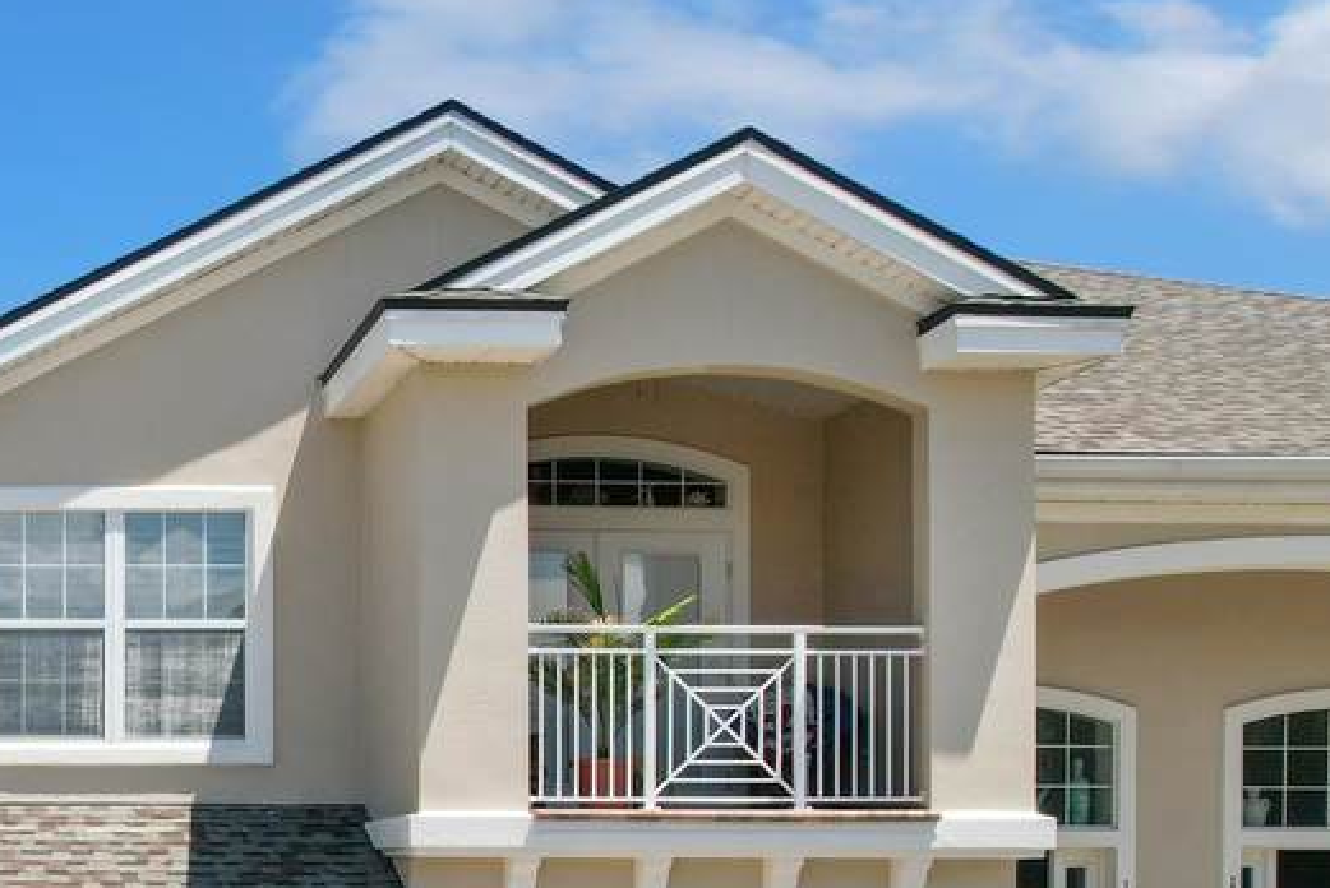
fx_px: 1996
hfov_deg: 33.1
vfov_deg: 23.6
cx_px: -64
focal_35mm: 54
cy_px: 959
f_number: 2.8
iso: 140
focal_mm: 8.38
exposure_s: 1/160
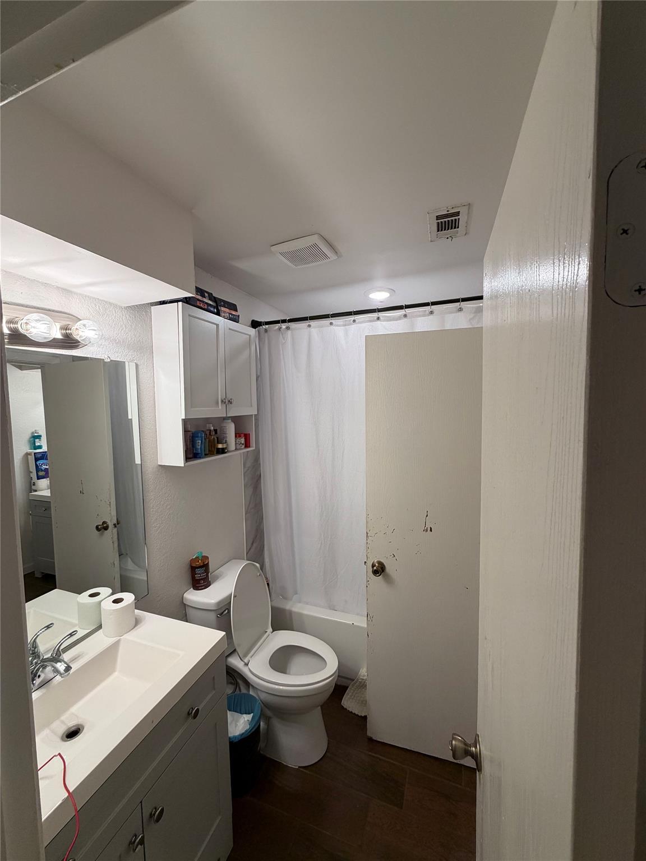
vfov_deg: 102.1
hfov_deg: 85.7
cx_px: 323
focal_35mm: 14
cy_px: 430
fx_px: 348
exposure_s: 1/120
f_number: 2.2
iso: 160
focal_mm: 2.22
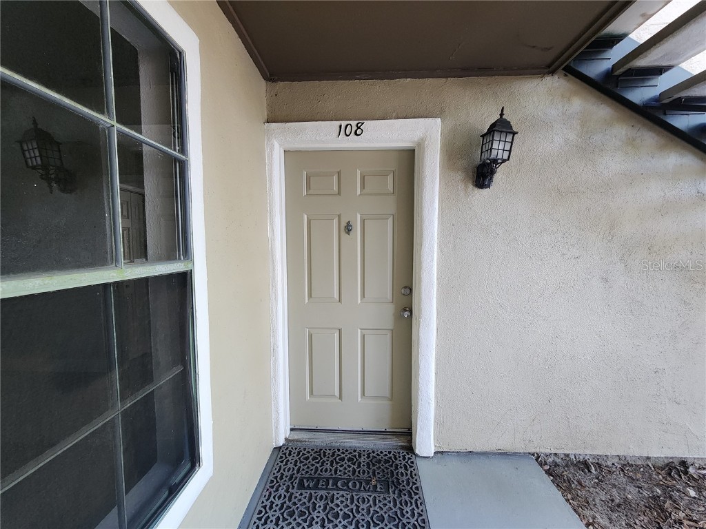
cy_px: 264
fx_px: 265
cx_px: 353
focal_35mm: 13
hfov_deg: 106.2
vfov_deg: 89.9
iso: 320
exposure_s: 1/60
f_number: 2.2
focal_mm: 2.2
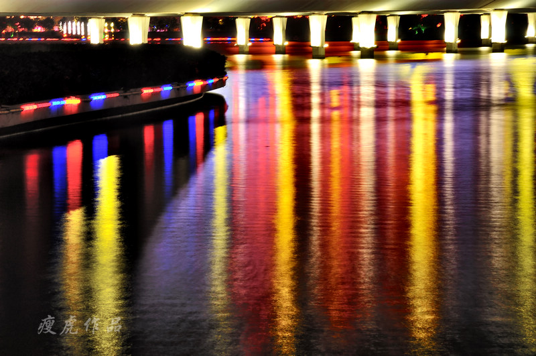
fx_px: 1383
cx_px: 268
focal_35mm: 93
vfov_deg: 14.7
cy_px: 178
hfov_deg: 21.9
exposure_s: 10
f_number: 14
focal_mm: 62
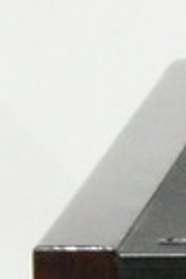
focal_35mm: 1079
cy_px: 550
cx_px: 947
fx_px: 8362
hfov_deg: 1.3
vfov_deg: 1.9
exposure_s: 1/30
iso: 1600
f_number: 5.4
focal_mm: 25.6
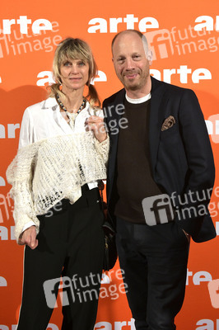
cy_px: 165
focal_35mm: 48
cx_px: 110
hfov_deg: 28.0
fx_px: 439
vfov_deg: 41.1
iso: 2000
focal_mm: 48
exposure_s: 1/160
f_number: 5.6
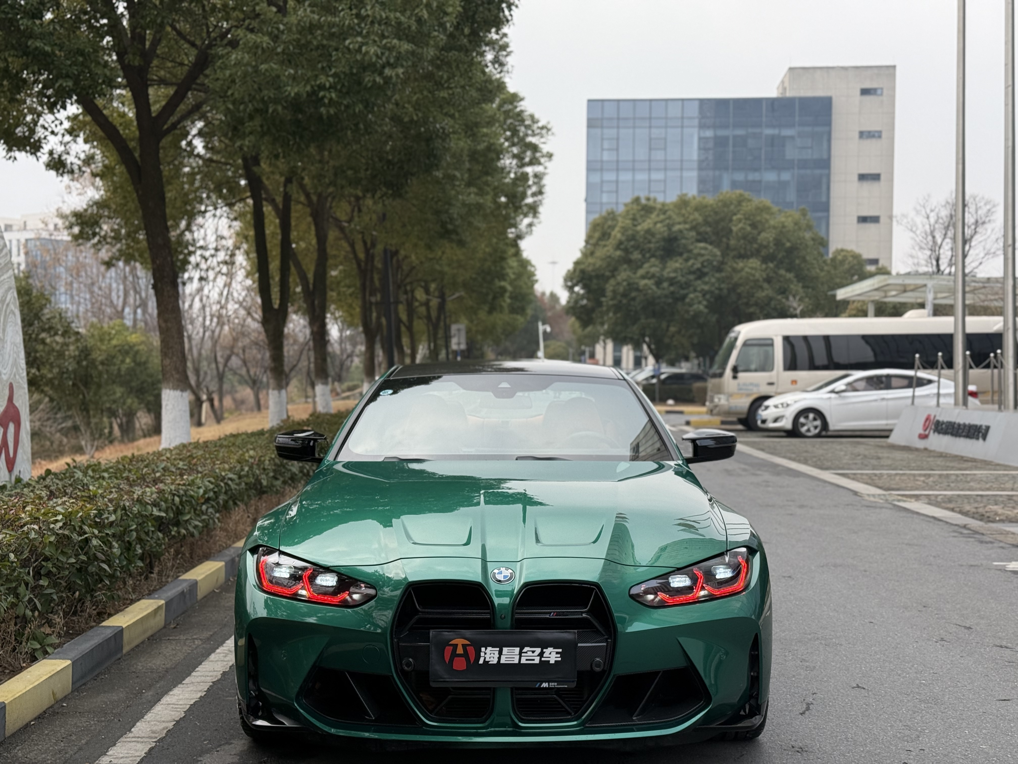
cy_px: 382
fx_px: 1412
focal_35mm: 48
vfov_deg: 30.3
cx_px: 509
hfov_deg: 39.7
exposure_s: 1/1222
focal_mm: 6.76
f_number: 1.78
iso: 64
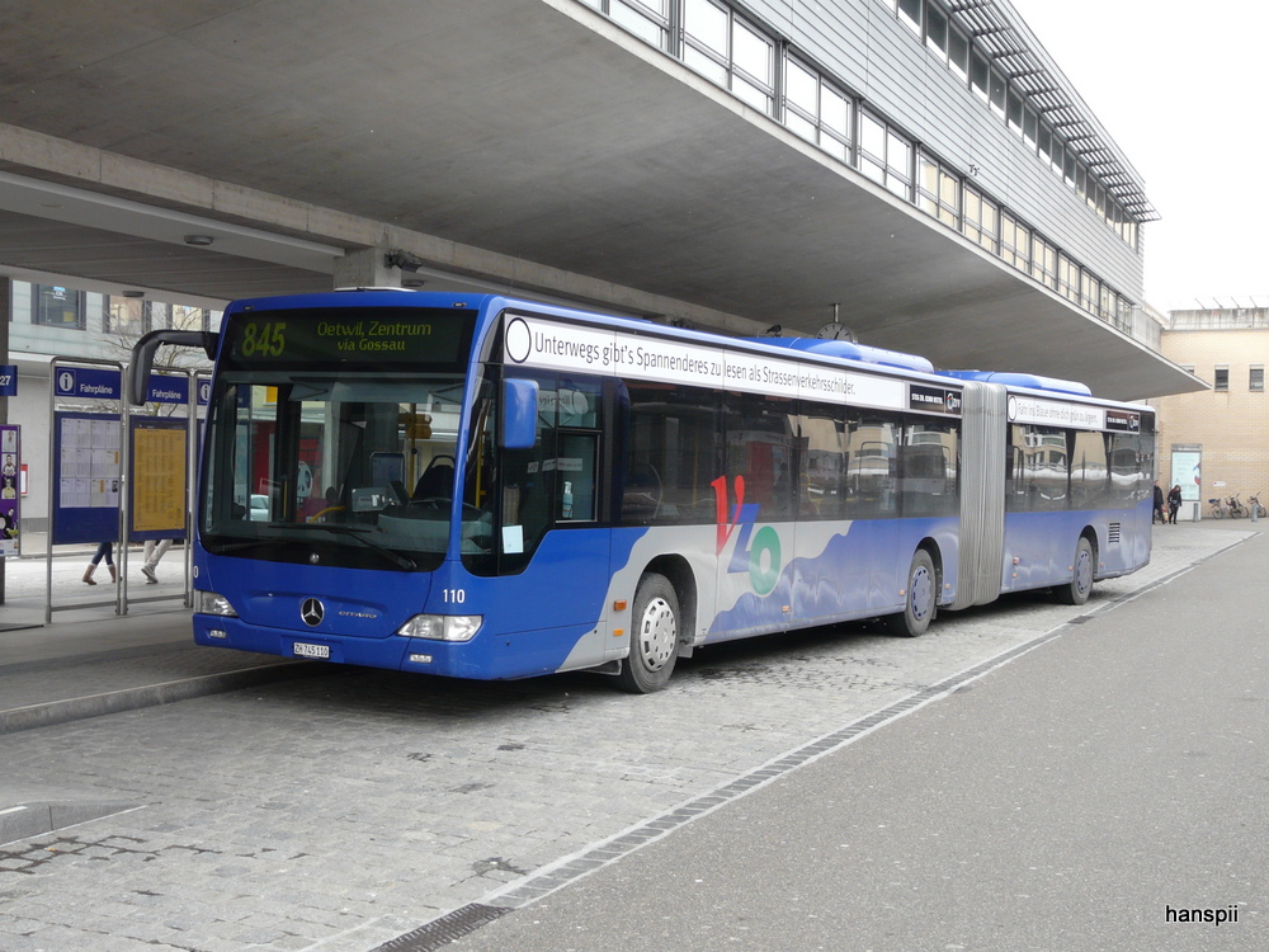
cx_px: 634
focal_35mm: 45
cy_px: 476
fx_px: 1650
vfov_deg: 32.2
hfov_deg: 42.1
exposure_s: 1/160
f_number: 4
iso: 100
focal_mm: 7.4
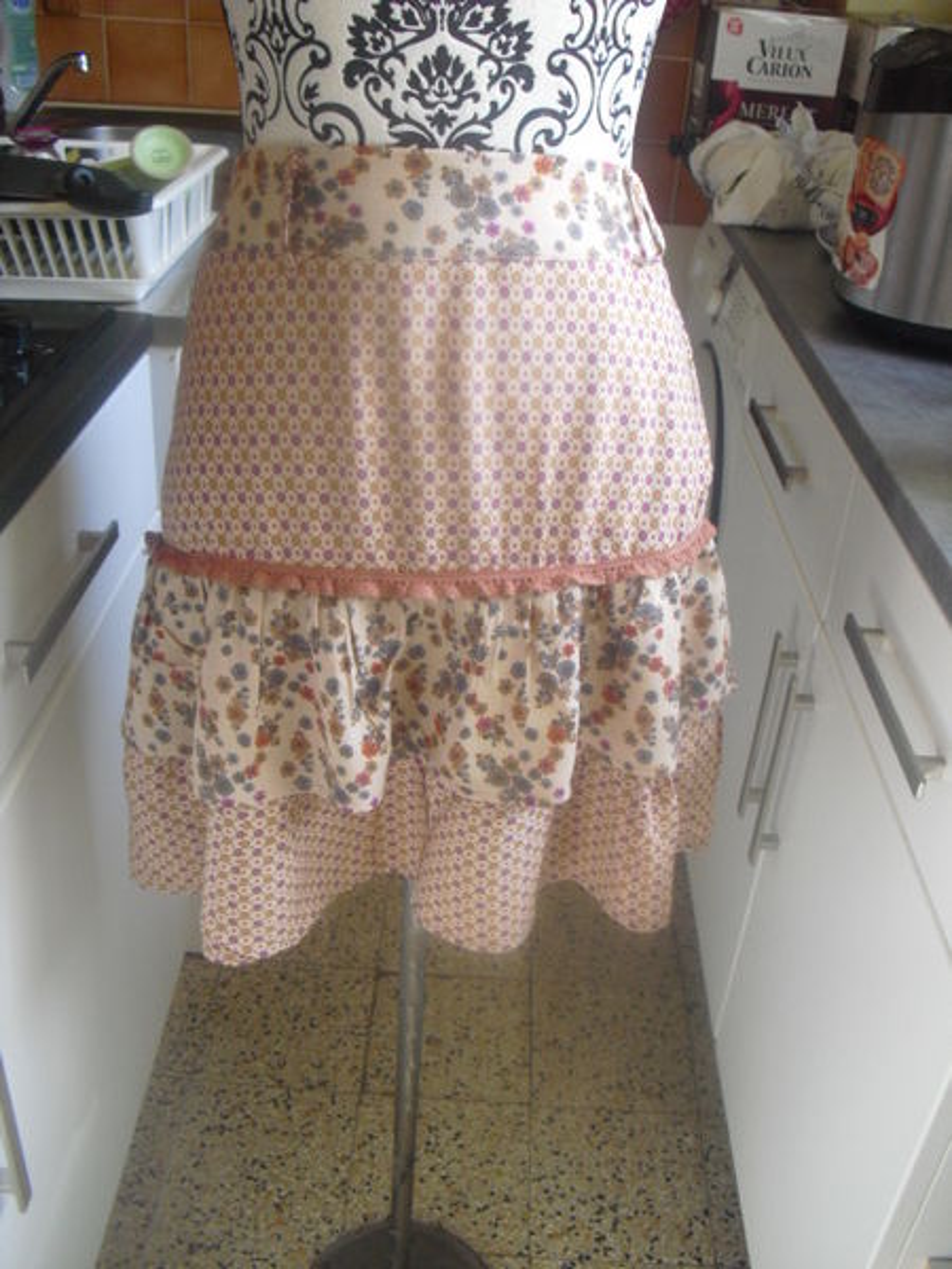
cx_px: 476
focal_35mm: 36
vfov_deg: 51.4
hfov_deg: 39.7
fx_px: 1320
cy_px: 634
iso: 200
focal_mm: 6.3
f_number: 3.1
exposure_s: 1/80
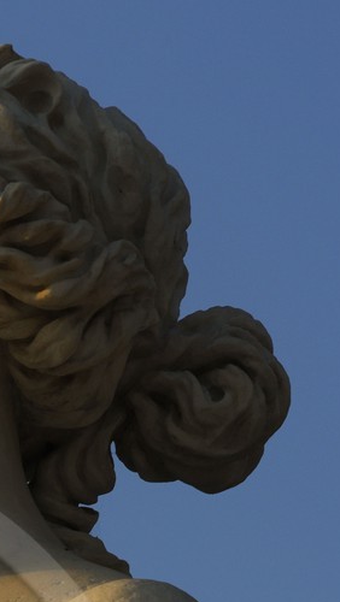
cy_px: 819
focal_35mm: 452
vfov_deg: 4.8
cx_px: -216
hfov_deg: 2.7
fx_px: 7230
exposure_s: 1/60
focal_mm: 135
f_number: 18
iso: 200
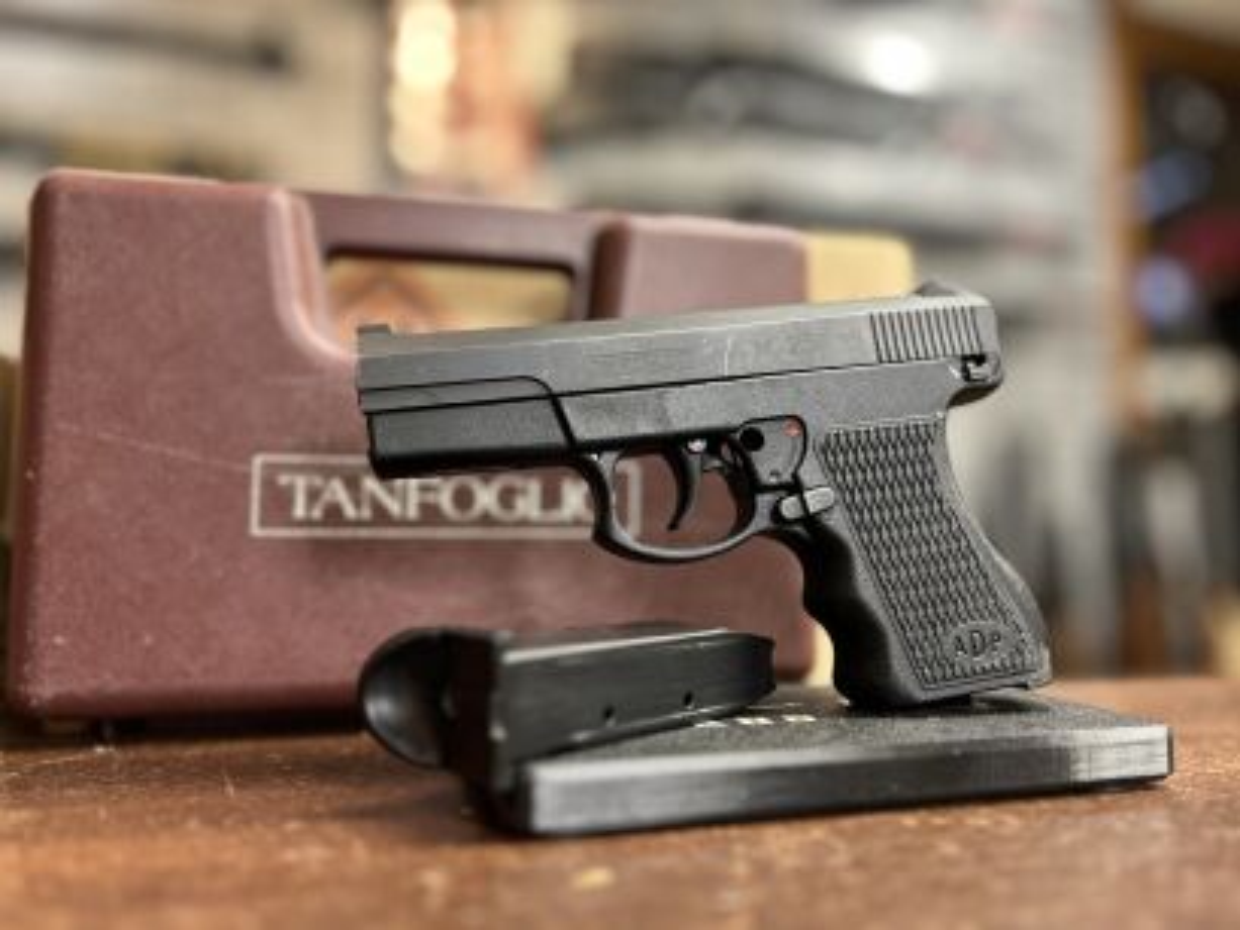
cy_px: 465
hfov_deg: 67.3
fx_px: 932
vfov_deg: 53.1
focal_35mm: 26
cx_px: 620
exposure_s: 1/50
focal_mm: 5.7
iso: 200
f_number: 1.5
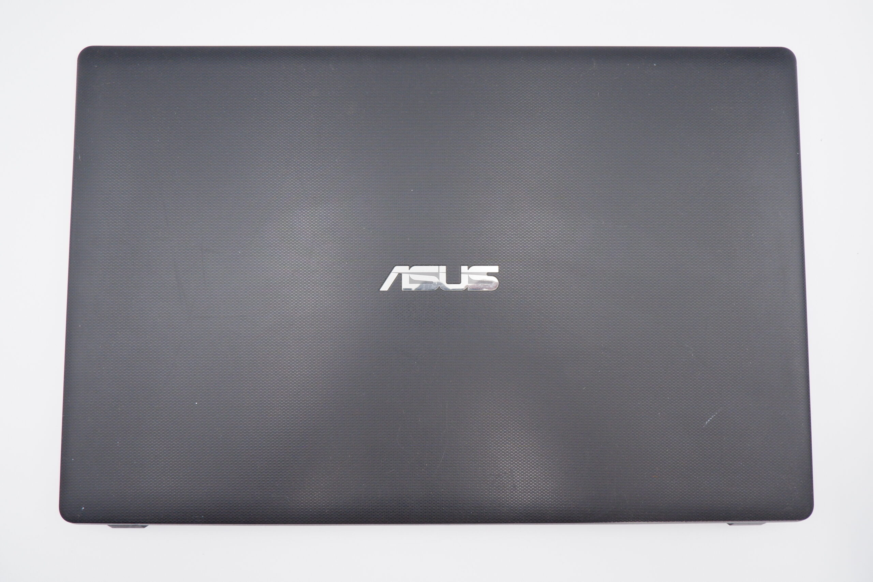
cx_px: 436
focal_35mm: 23
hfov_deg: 76.1
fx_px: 558
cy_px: 291
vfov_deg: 55.1
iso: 1250
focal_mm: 15
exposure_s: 1/200
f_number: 5.6
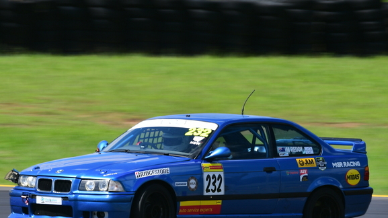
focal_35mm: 828
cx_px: 166
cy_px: 92
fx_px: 8515
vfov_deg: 1.5
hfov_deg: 2.6
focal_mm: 380
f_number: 11
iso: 100
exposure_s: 1/125
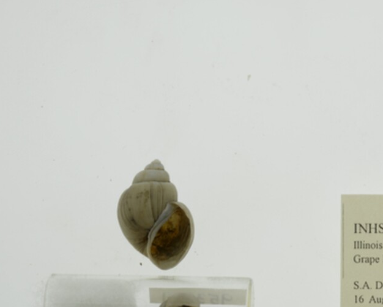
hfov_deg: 17.6
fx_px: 1224
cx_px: 325
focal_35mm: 108
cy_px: 224
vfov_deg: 14.2
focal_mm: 60
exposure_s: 1/10
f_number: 32
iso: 100
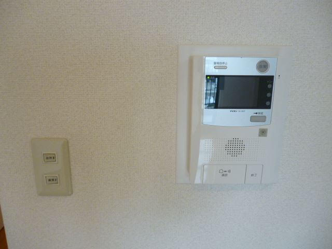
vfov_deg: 49.7
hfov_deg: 63.4
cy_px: 124
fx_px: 269
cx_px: 166
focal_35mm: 28
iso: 400
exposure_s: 1/80
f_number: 3.1
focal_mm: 5
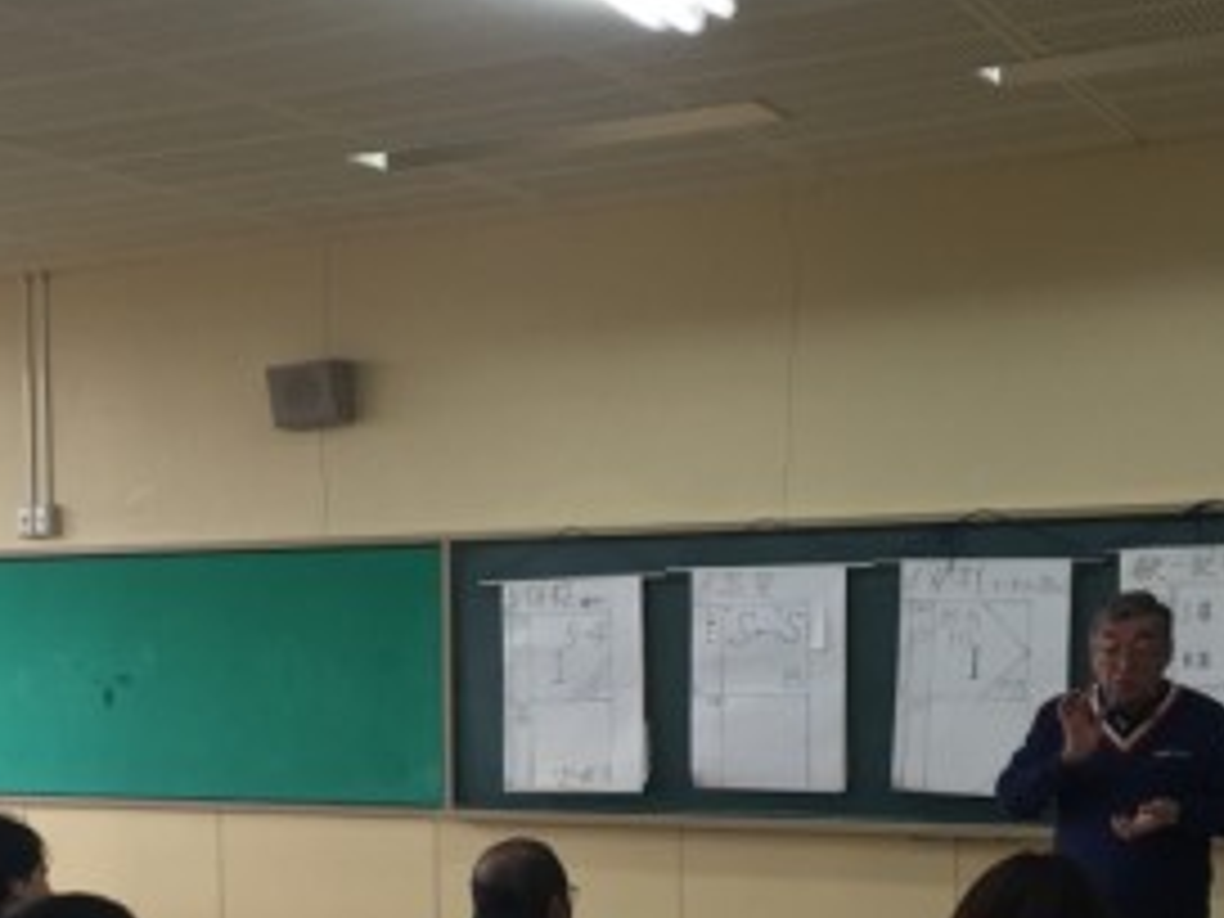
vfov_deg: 22.4
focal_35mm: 64
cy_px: 828
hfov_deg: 29.8
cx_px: 324
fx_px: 2263
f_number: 2.2
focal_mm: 4.15
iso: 50
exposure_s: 1/120
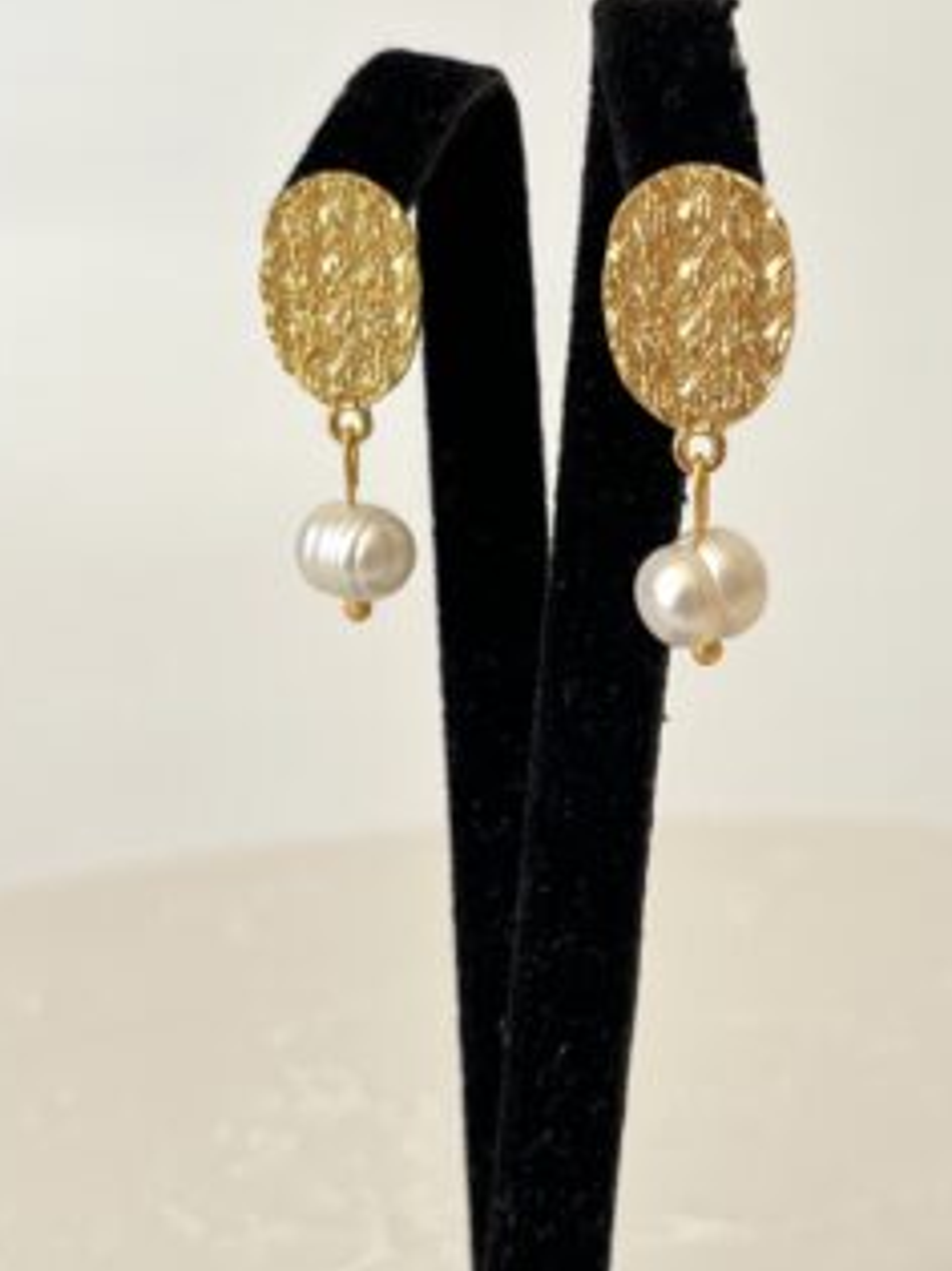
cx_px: 557
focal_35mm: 66
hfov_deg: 22.2
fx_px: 2422
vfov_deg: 29.3
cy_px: 472
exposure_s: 1/203
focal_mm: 5.1
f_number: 1.6
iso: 40
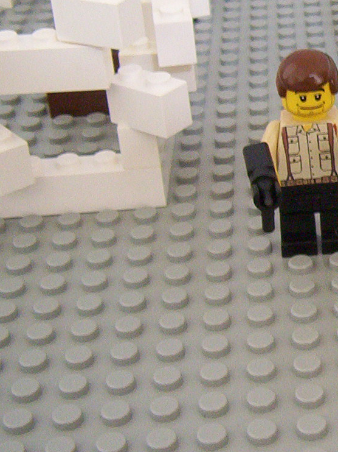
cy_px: 193
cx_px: 494
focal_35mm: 86
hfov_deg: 15.9
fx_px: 1120
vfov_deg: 22.7
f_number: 3.84
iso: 200
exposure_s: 1/8.26
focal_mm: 5.26
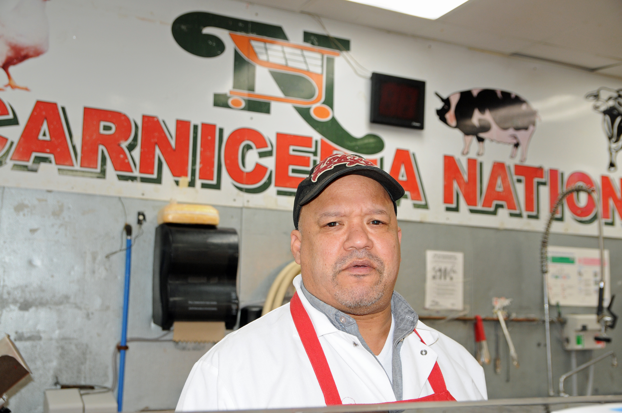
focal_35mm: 44
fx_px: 751
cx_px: 311
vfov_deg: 30.8
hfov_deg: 45.0
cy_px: 206
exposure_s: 1/60
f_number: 4
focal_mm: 29
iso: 400
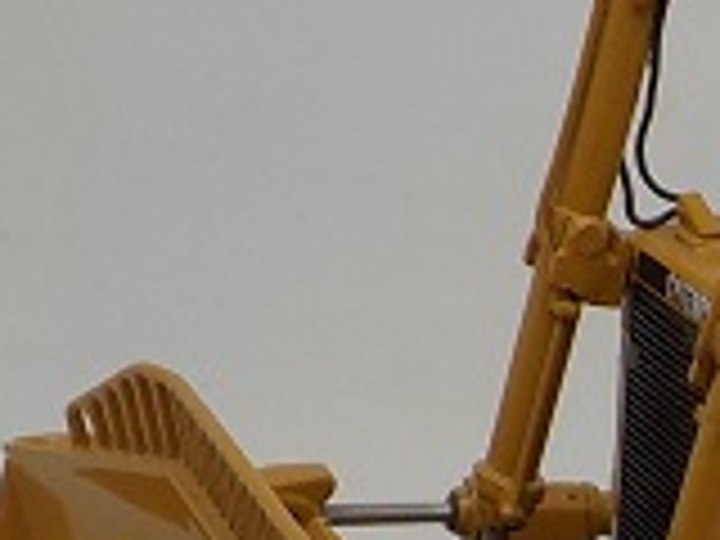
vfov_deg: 11.2
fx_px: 2662
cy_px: 788
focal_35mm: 128
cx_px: 1076
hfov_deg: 14.4
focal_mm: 4.1
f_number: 3.3
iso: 125
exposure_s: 1/400
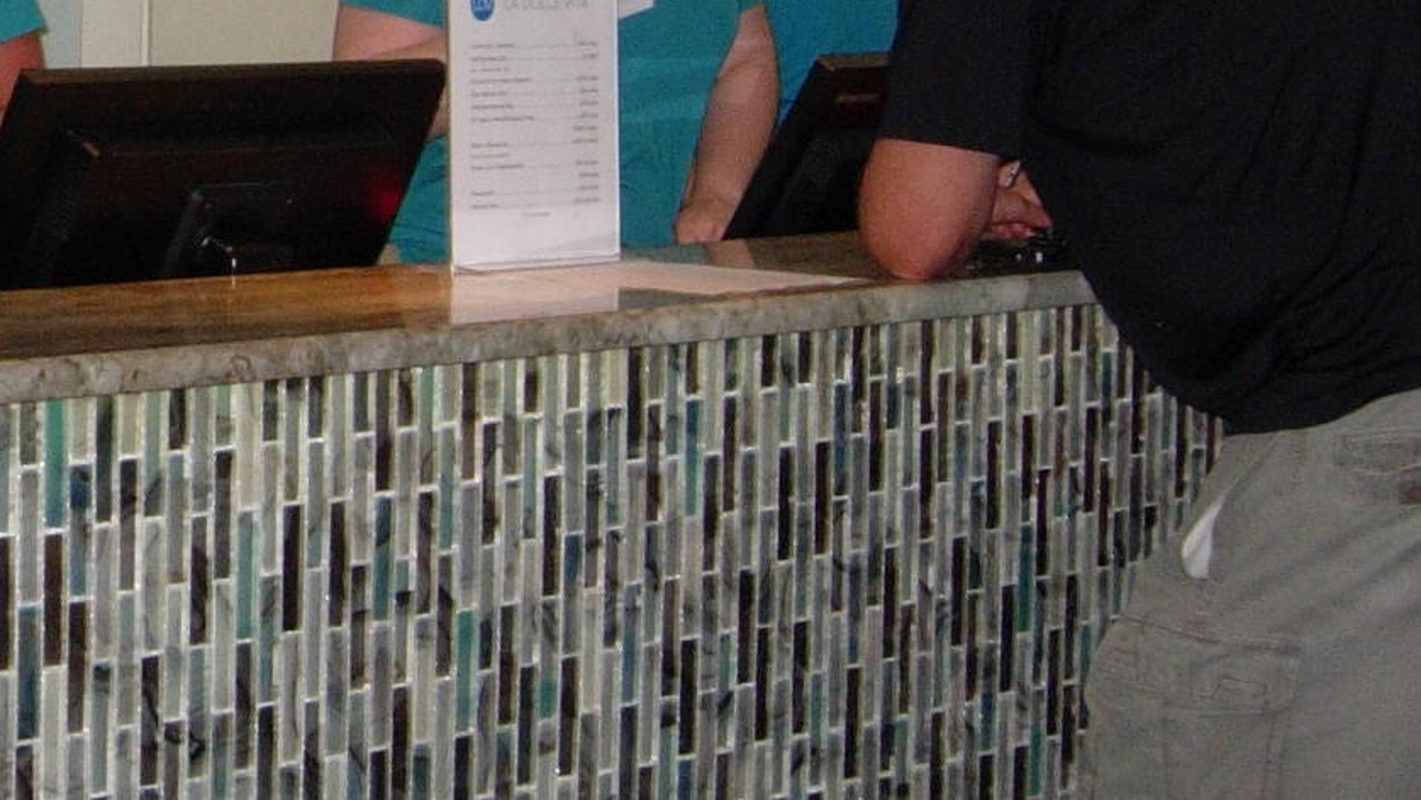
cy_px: -44
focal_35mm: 128
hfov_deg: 16.3
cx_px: -134
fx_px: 4824
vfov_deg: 9.4
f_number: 2.8
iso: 94
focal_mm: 7.8
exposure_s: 1/76.1
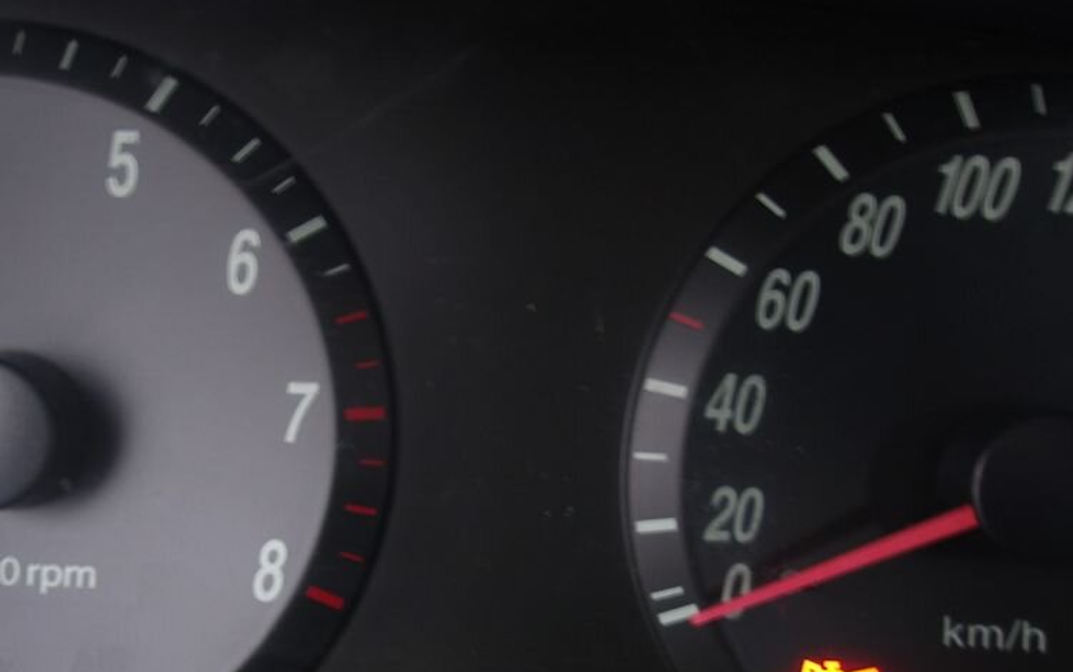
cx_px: 457
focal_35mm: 39
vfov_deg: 32.2
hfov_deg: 50.2
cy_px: 506
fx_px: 1141
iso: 100
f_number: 3
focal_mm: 4.9
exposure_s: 1/5
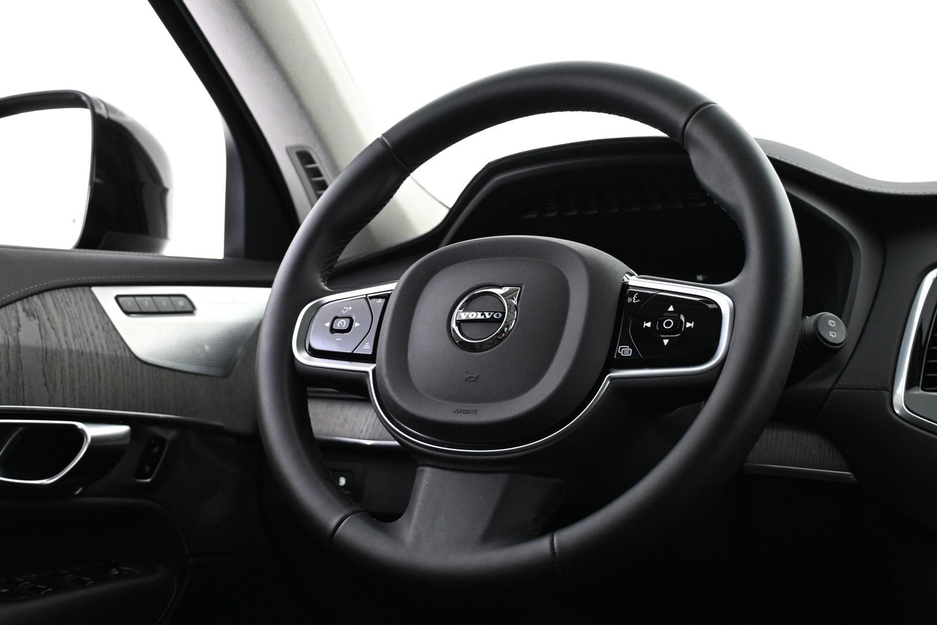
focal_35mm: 42
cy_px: 312
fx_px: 1093
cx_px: 468
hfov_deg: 46.4
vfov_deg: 31.9
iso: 1600
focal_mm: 28
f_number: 4.5
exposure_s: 1/15
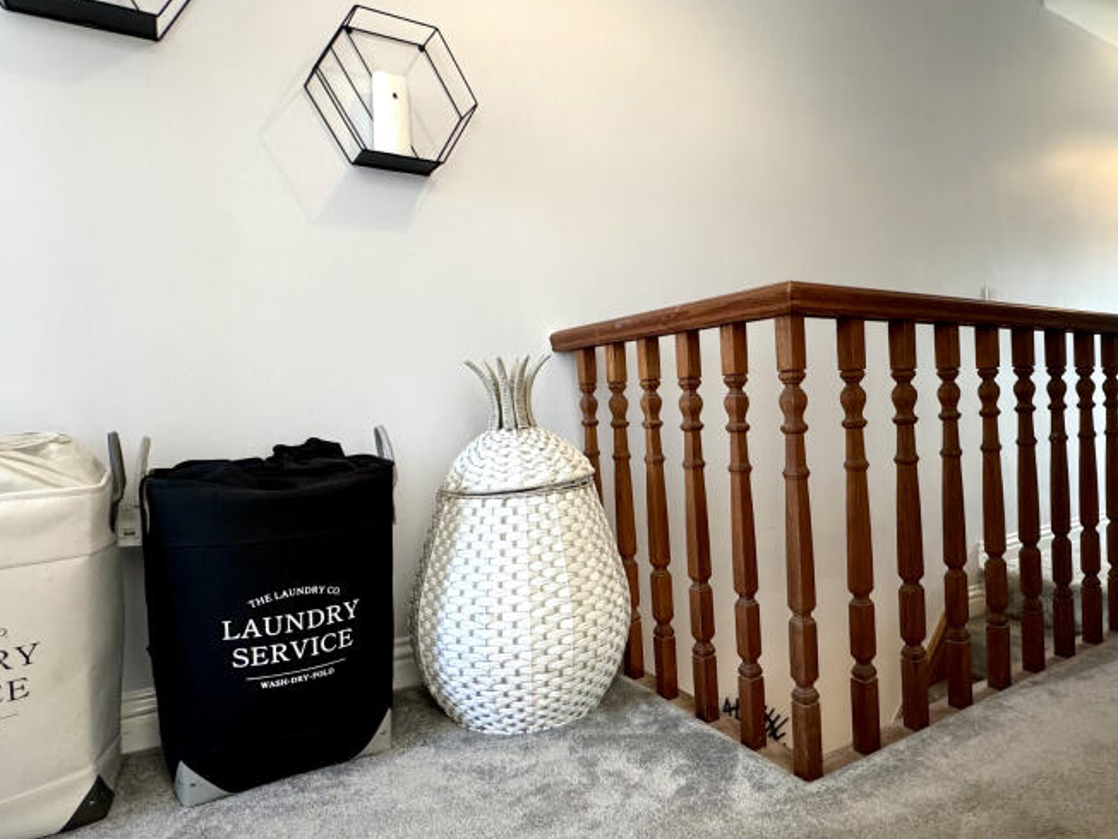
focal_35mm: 22
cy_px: 431
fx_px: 711
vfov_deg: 61.1
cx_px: 650
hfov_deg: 75.8
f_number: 2.2
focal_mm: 2.22
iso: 320
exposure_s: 1/89
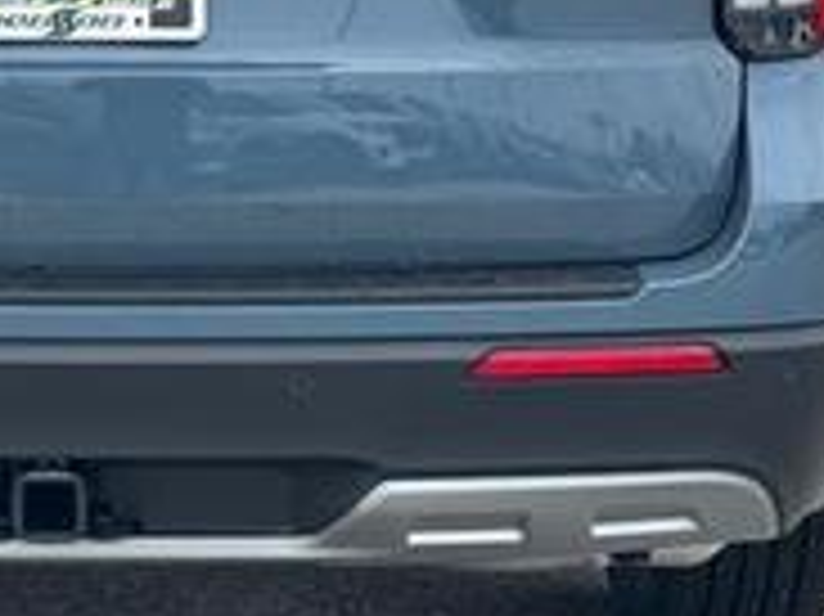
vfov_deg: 11.1
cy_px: 0
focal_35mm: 132
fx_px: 3140
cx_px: 117
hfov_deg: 14.8
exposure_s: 1/1312
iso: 64
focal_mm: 6.76
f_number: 1.78
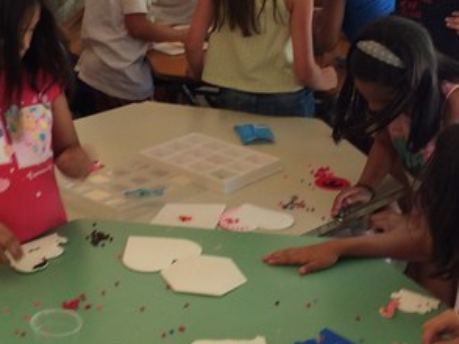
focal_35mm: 79
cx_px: 205
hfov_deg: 24.7
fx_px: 1047
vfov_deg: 18.6
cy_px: 120
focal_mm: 4.15
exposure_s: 1/50
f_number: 2.2
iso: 40
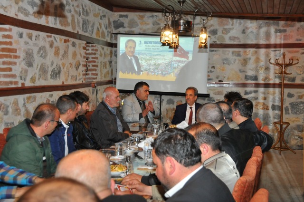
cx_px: 152
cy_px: 101
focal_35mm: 51
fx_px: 430
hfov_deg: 38.9
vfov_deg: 26.4
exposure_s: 1/60
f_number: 7.1
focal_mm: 34
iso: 800
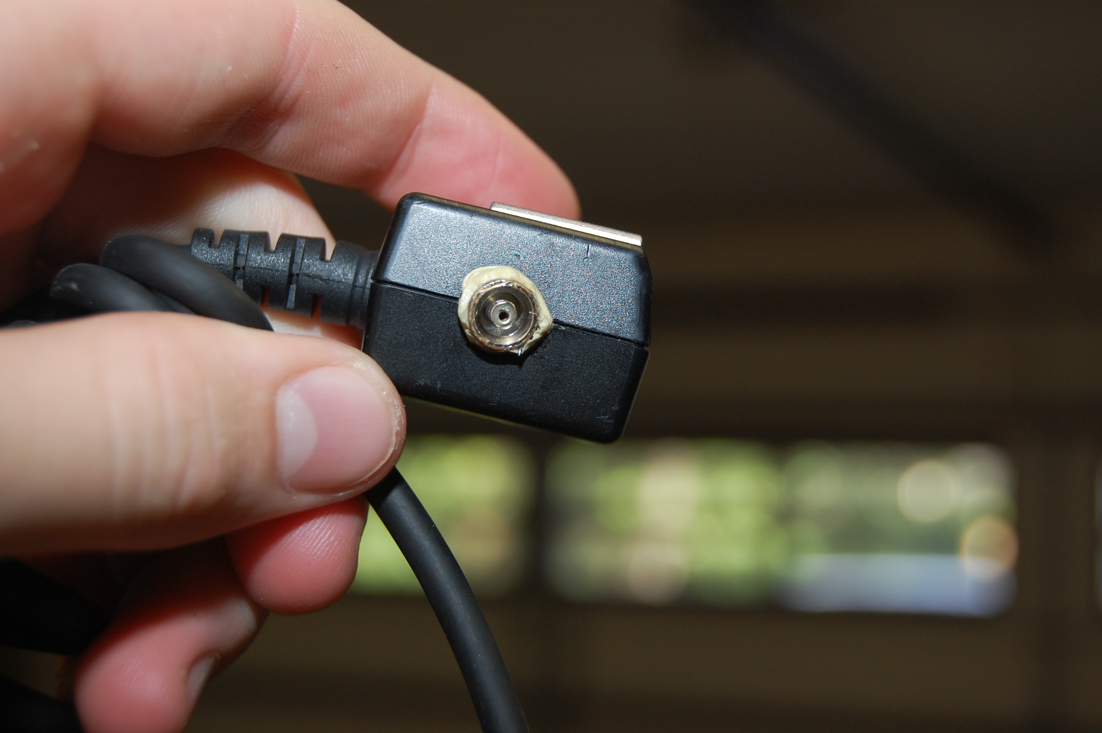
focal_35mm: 68
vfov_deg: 20.1
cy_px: 366
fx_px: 2064
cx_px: 551
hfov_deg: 29.9
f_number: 5.6
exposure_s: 1/60
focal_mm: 45
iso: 320
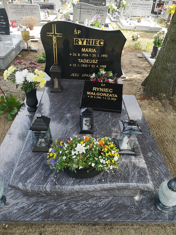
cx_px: 88
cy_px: 118
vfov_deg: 65.3
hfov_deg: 51.4
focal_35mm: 27
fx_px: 183
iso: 100
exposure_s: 1/900
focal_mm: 5.58
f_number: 1.8
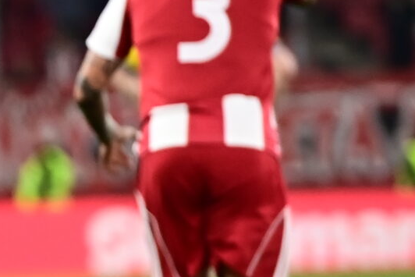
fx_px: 11104
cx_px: -179
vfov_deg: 1.4
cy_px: 15
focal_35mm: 963
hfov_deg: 2.1
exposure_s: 1/1000
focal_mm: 200
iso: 2000
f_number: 3.2
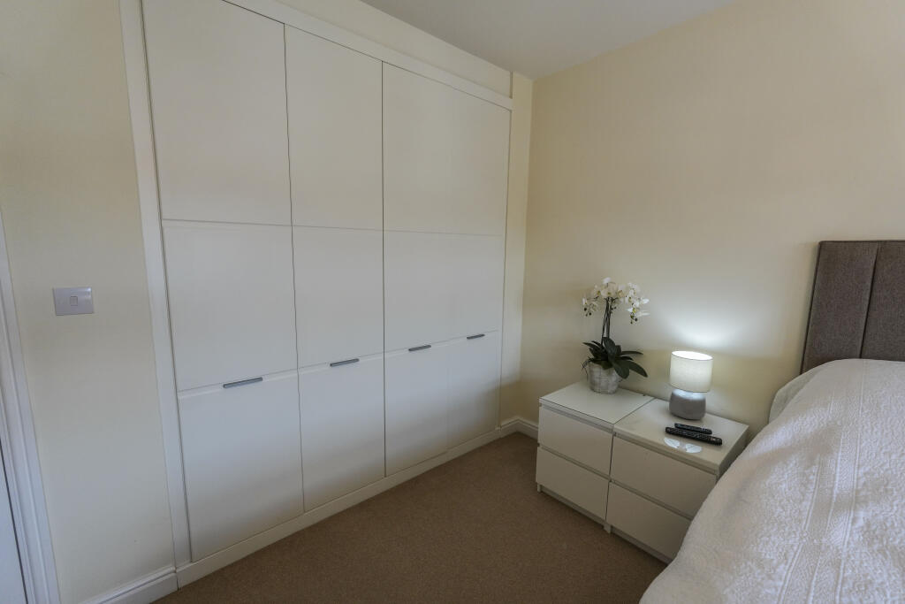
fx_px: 377
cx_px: 452
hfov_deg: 100.4
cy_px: 302
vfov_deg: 77.3
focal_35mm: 15
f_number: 4
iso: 400
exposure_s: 1/160
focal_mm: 10
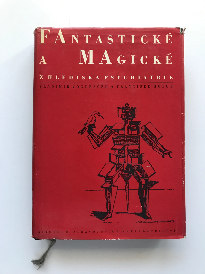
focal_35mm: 28
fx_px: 221
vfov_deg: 63.4
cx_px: 102
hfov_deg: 49.7
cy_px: 137
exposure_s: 1/33
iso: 32
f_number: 1.8
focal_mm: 3.99
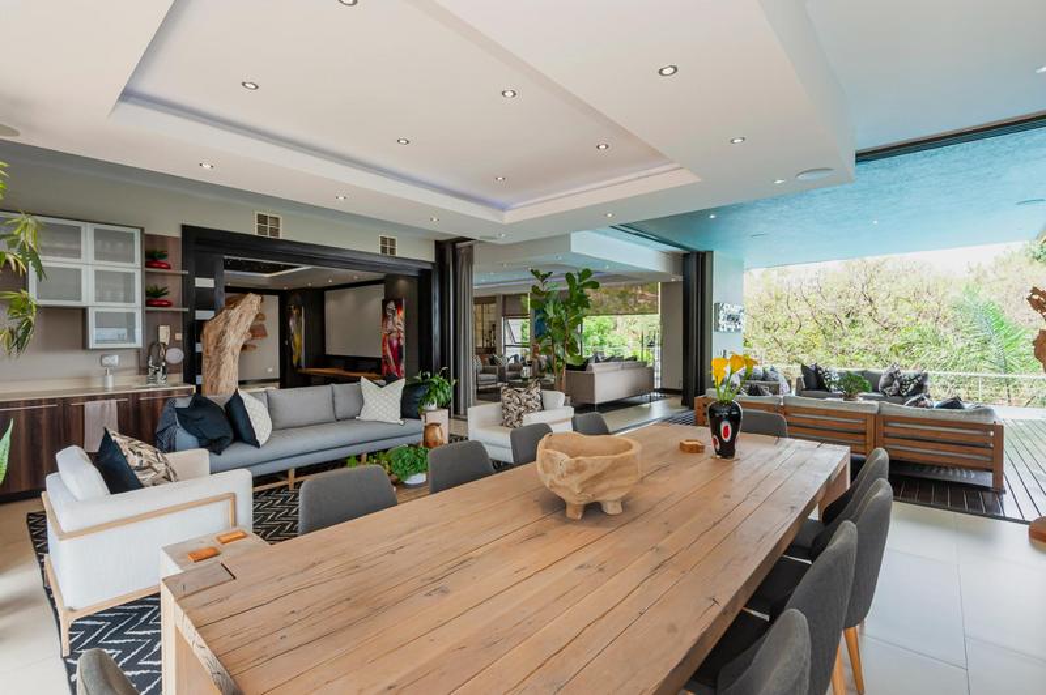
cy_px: 348
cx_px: 523
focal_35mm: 16
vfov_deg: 73.6
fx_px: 464
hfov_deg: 96.8
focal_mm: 16
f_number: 7.1
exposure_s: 1/125
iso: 400
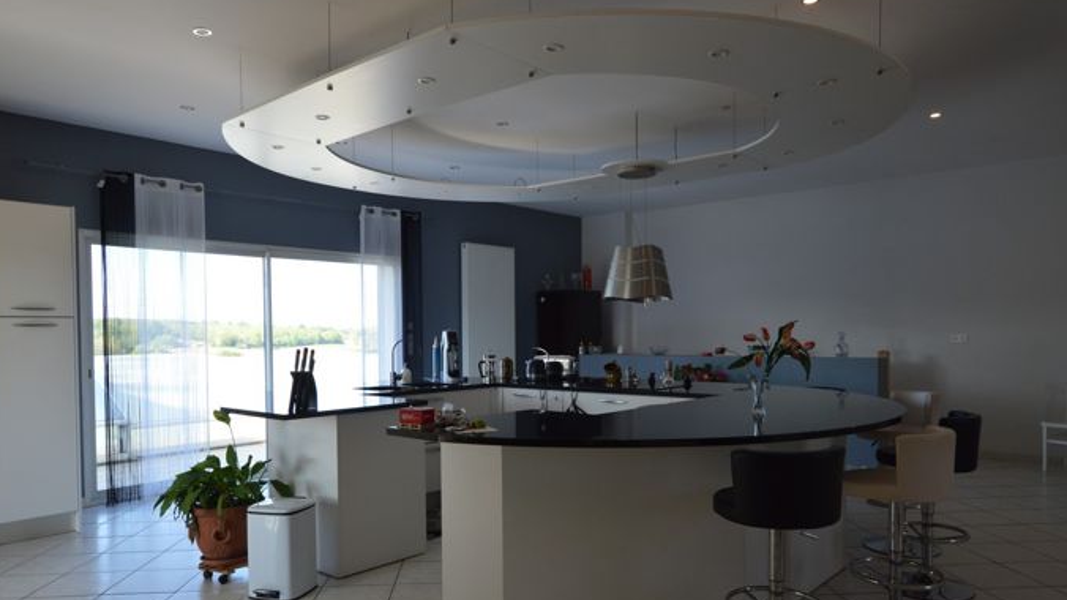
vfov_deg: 46.6
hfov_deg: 75.1
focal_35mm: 25
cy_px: 347
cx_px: 542
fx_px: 694
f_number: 5.6
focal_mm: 15
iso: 400
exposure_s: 1/125
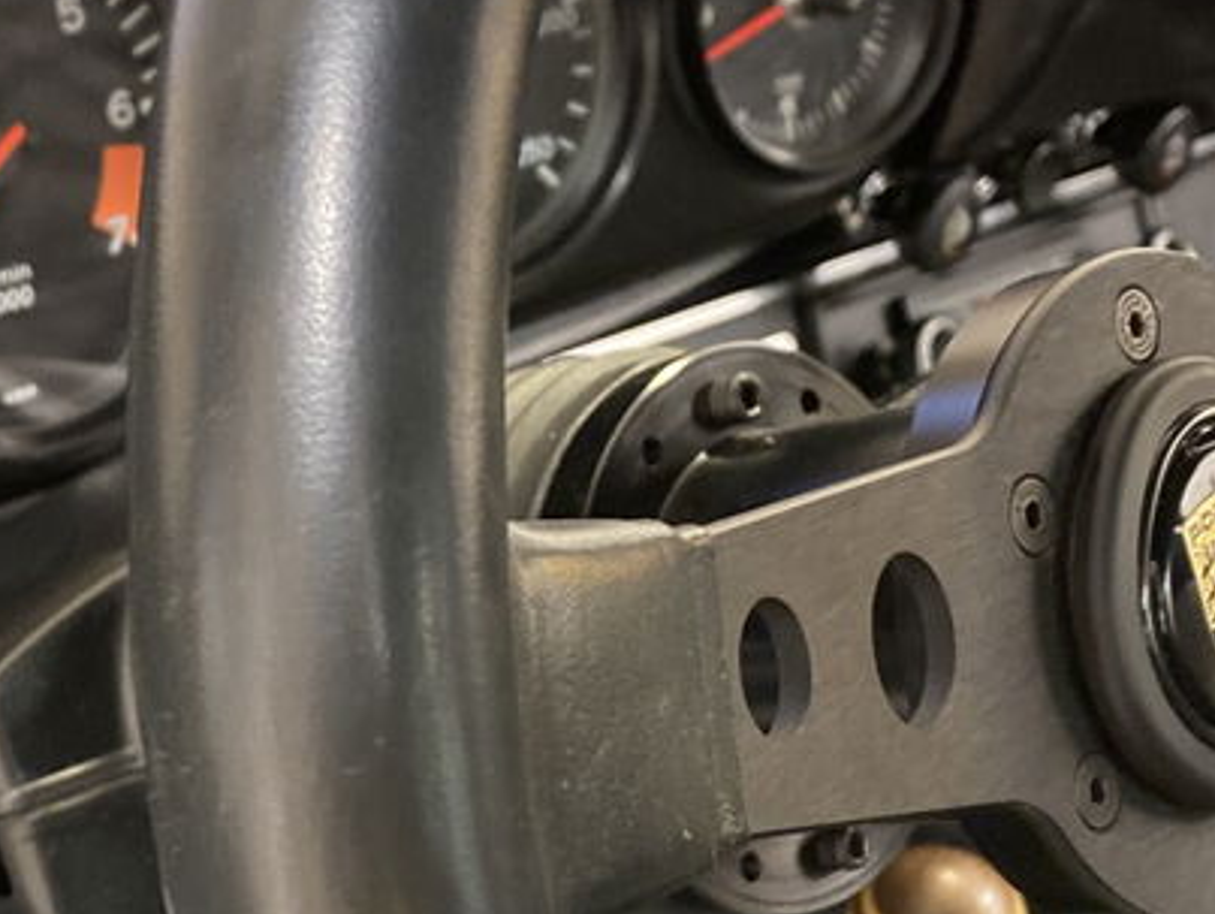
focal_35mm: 66
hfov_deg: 29.2
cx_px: 398
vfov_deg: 22.1
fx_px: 2319
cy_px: 682
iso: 800
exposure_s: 1/25
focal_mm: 4.25
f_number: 1.8
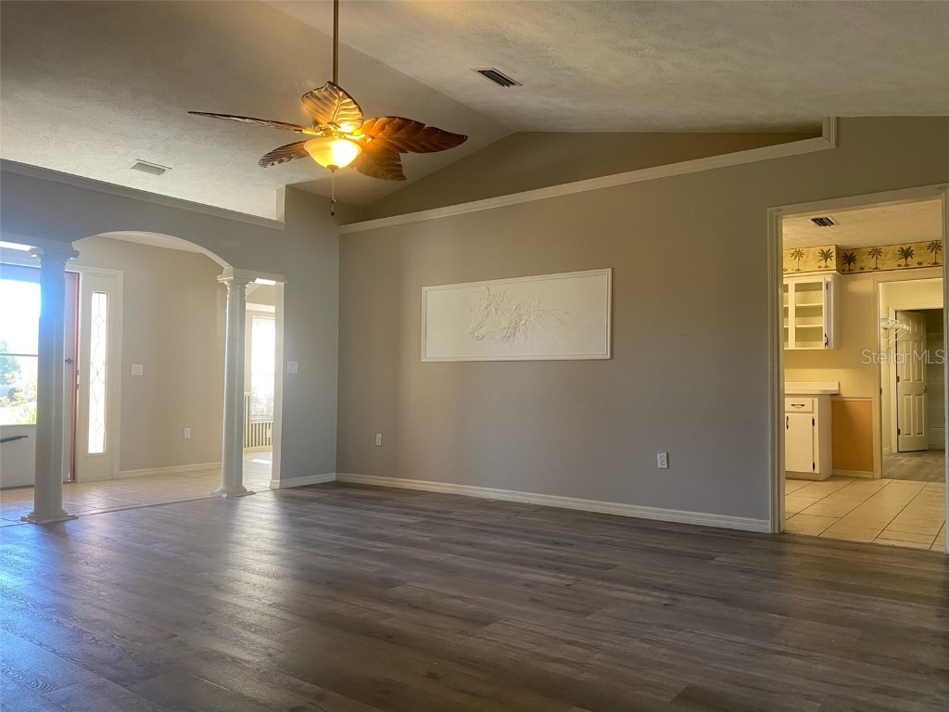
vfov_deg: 53.1
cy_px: 356
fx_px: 713
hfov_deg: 67.3
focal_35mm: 26
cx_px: 474
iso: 100
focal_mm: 4.25
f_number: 1.8
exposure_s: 1/60
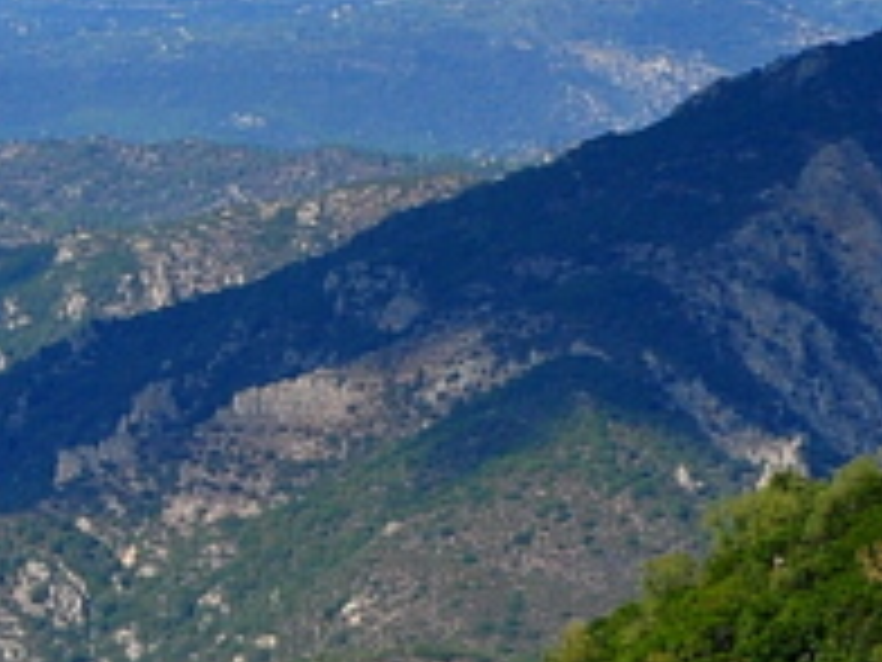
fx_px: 8052
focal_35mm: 316
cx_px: -1418
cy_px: 351
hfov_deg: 6.0
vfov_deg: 4.7
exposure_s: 1/500
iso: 400
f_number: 11
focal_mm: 42
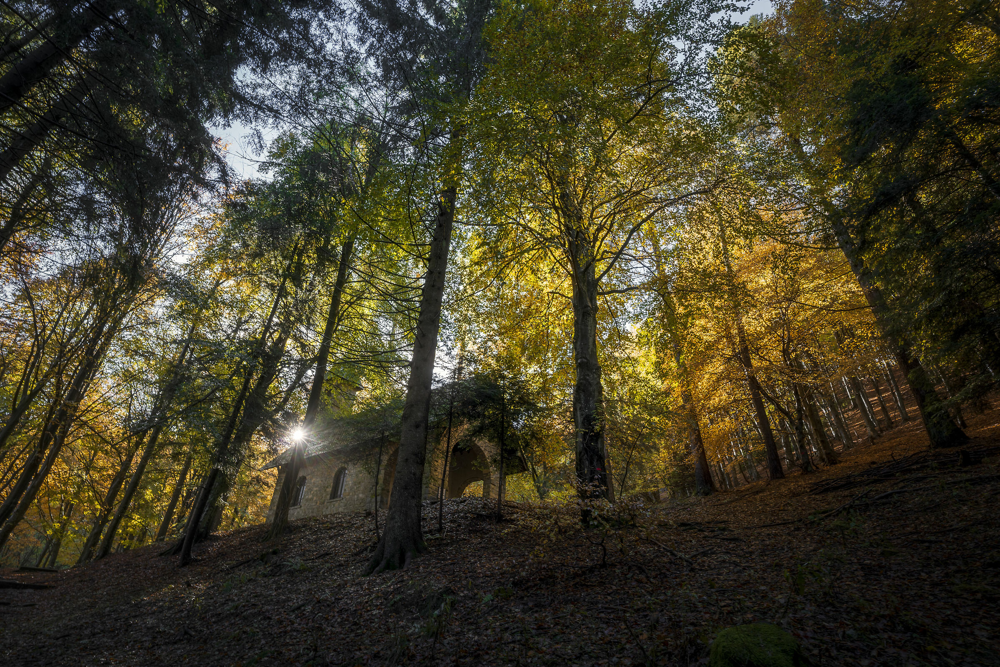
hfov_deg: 93.3
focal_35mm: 17
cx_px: 500
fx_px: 472
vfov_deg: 70.4
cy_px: 334
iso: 100
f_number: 7.1
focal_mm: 17
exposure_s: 1/20
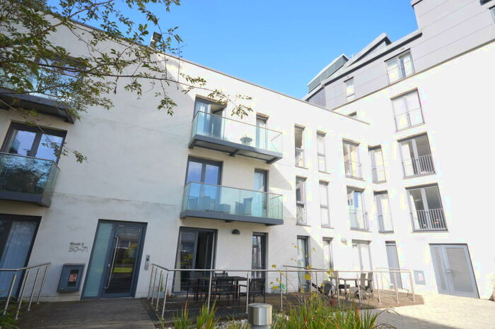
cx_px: 248
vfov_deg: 67.3
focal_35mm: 18
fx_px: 247
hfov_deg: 90.0
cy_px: 164
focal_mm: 12
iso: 400
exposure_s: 1/250
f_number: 8
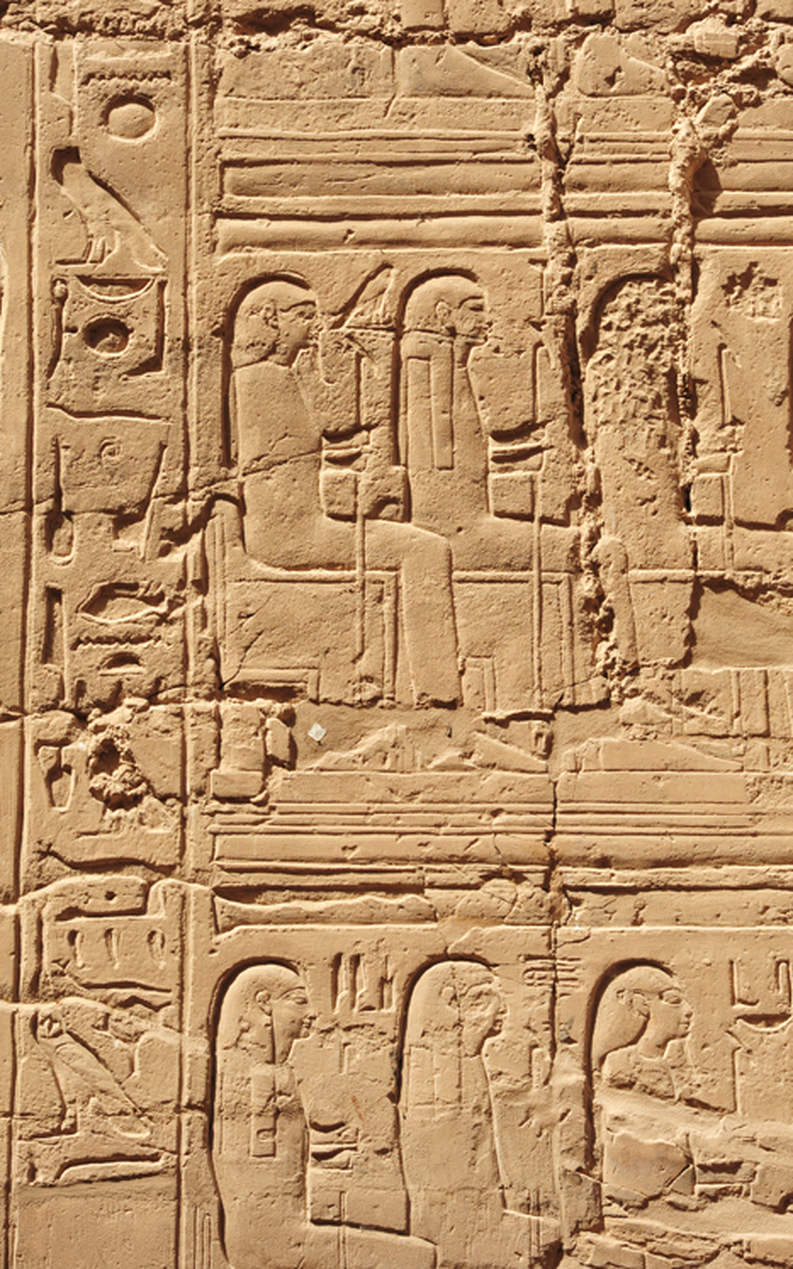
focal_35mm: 128
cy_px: 633
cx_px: 409
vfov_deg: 16.3
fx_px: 4425
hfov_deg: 10.2
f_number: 13
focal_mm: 125
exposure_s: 1/400
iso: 800
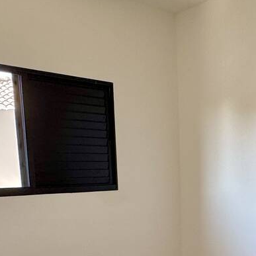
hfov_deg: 34.1
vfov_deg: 35.0
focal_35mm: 46
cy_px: 222
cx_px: 246
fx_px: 385
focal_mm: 2.22
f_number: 2.2
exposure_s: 1/99
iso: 160
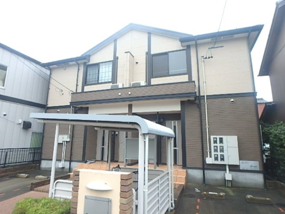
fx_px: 173
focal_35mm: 21
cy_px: 107
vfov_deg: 63.4
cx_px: 142
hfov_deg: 79.0
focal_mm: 3.7
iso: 125
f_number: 3.5
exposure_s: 1/320
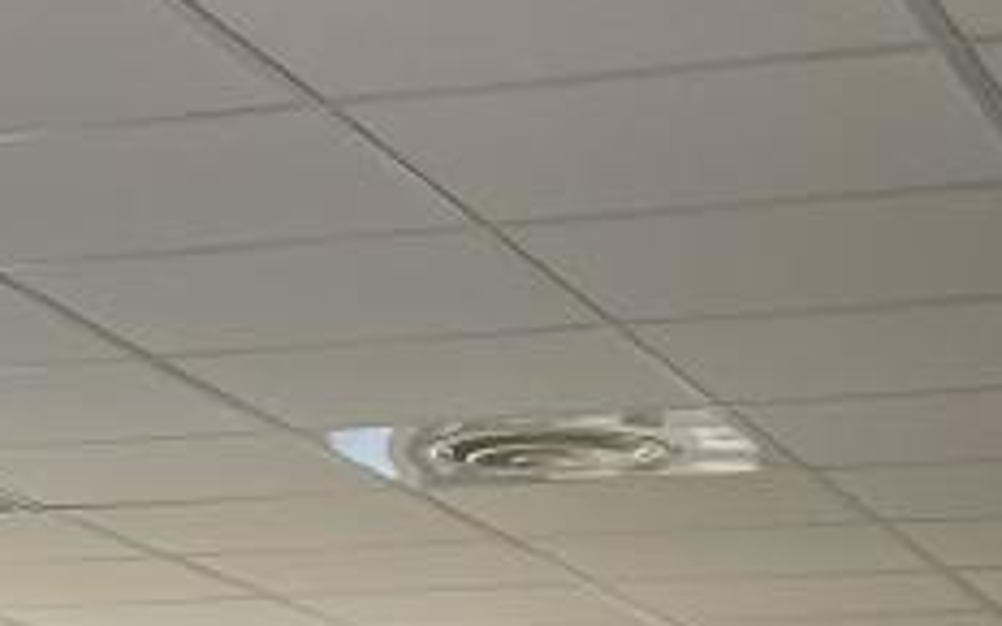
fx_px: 4151
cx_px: -505
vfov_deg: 8.1
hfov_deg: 13.0
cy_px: 1429
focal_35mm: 152
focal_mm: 4.2
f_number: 1.6
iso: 100
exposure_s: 1/100
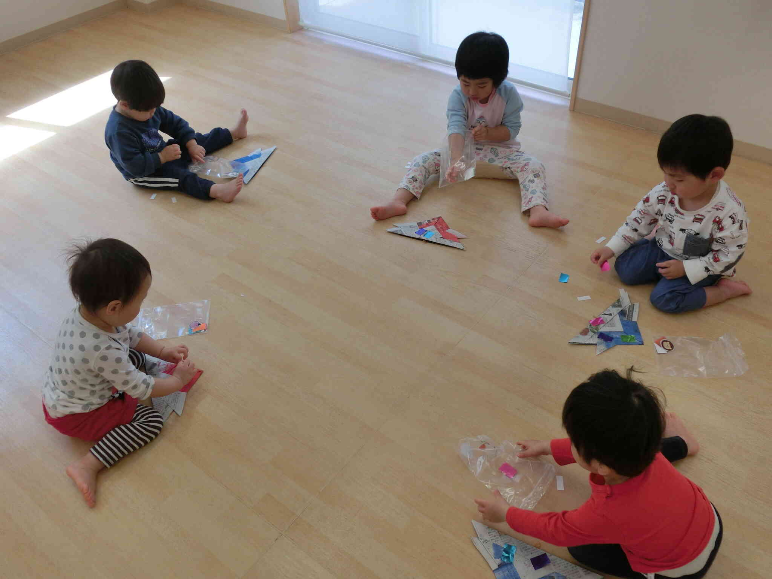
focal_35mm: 29
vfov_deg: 48.2
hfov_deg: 61.7
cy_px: 290
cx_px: 386
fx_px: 647
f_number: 3.7
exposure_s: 1/125
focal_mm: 5.2
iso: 125
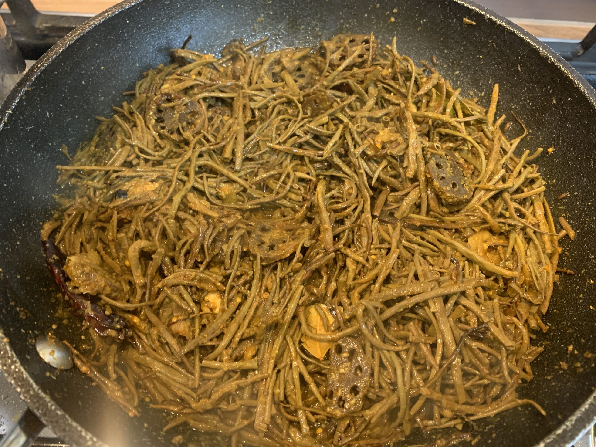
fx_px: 448
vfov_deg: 53.1
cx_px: 298
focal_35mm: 26
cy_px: 224
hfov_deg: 67.3
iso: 400
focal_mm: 4.25
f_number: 1.8
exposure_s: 1/33
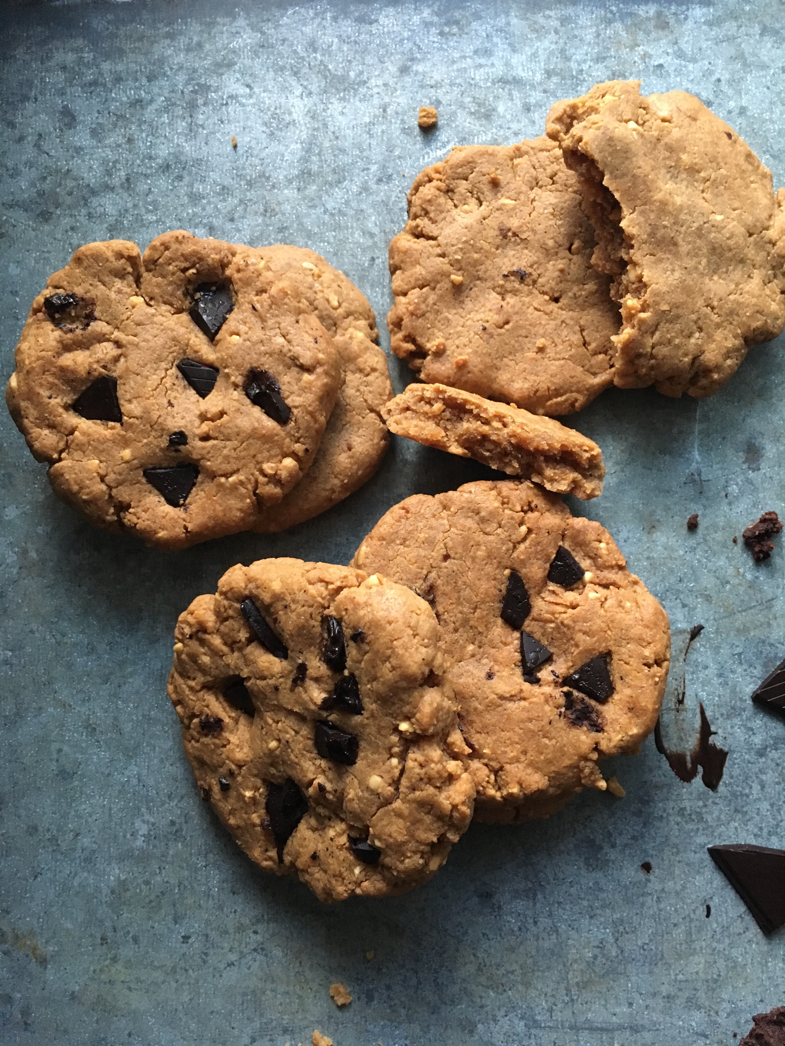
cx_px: 392
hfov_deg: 48.2
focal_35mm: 29
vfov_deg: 61.7
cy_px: 523
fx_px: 877
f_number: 2.2
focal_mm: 4.15
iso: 200
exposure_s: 1/25
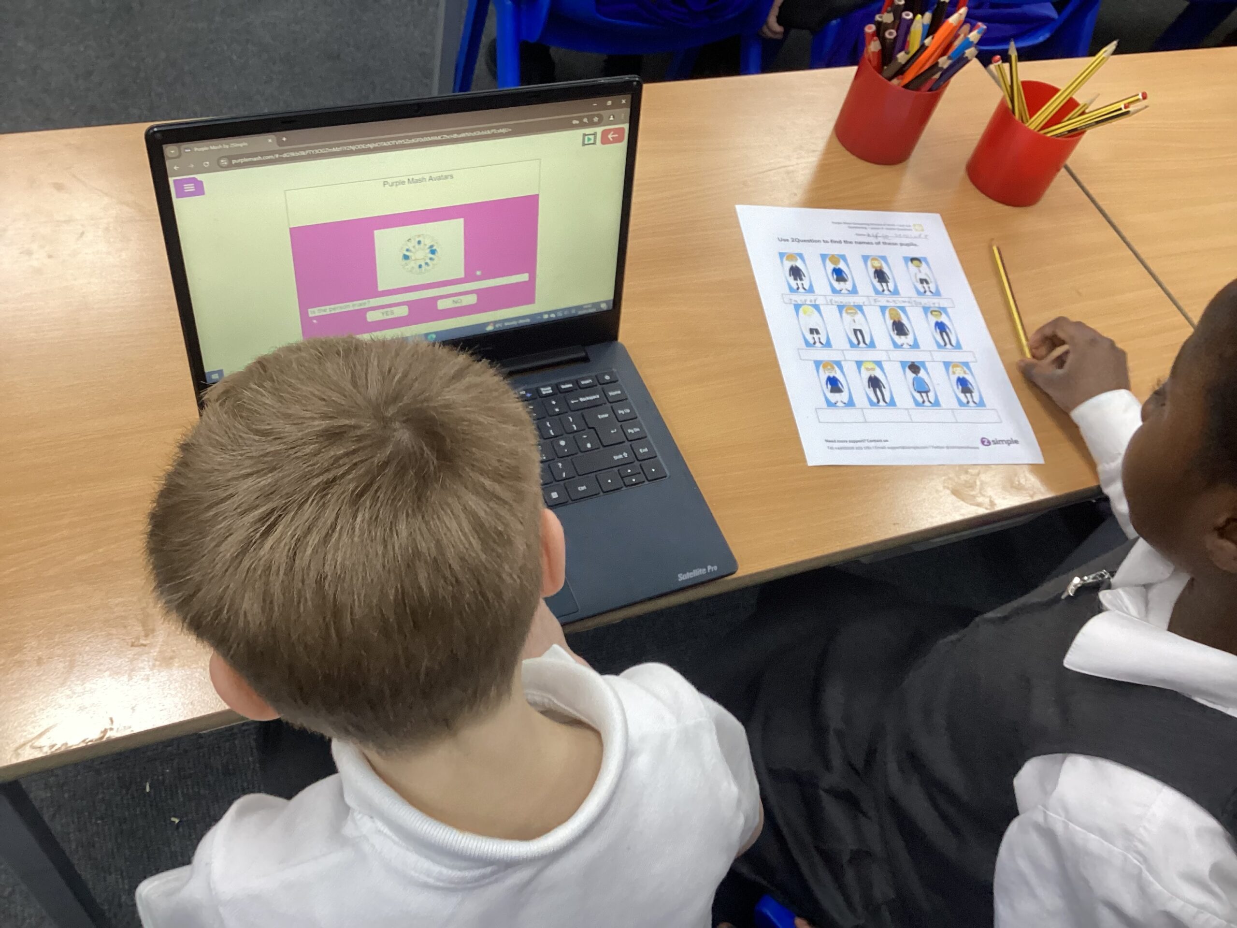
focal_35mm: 31
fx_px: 1108
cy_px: 464
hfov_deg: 58.4
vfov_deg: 45.4
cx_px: 618
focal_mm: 3.3
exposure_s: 1/60
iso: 160
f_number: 2.4
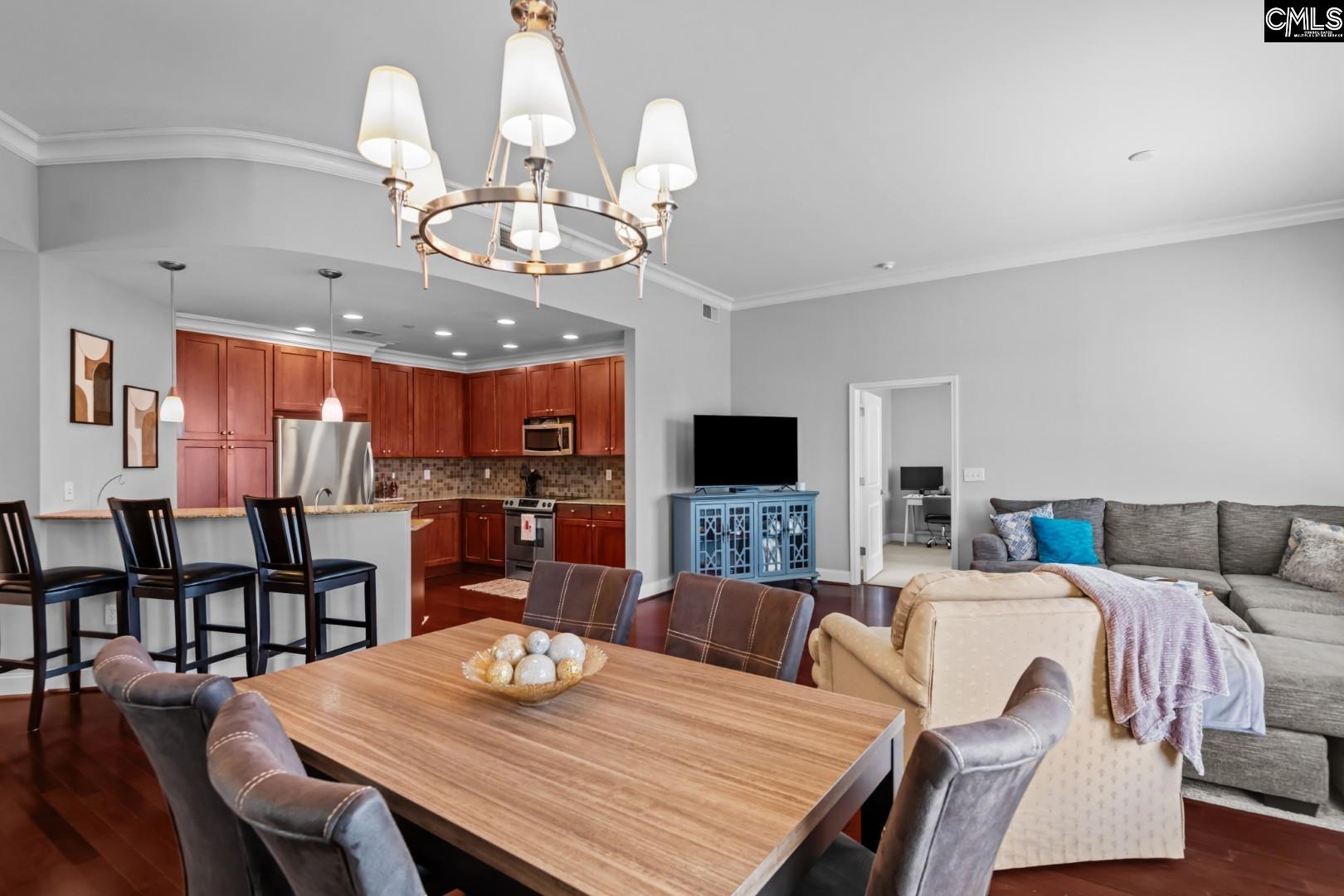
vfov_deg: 73.7
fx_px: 597
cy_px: 448
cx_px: 672
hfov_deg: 96.7
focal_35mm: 16
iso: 400
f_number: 7.1
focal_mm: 16
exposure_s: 1/5
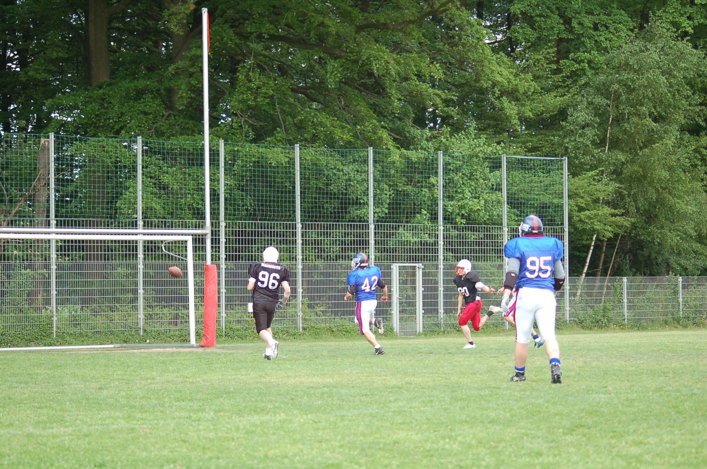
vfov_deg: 13.0
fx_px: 2058
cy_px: 234
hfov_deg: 19.5
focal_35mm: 105
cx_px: 354
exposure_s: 1/500
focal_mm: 70
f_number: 4
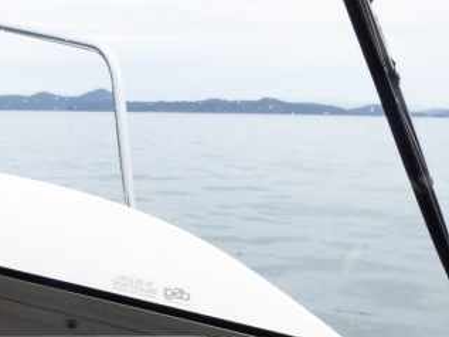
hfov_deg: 30.0
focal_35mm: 63
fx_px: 817
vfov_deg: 22.5
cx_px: 88
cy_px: 333
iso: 100
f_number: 3.3
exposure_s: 1/60
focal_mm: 4.3
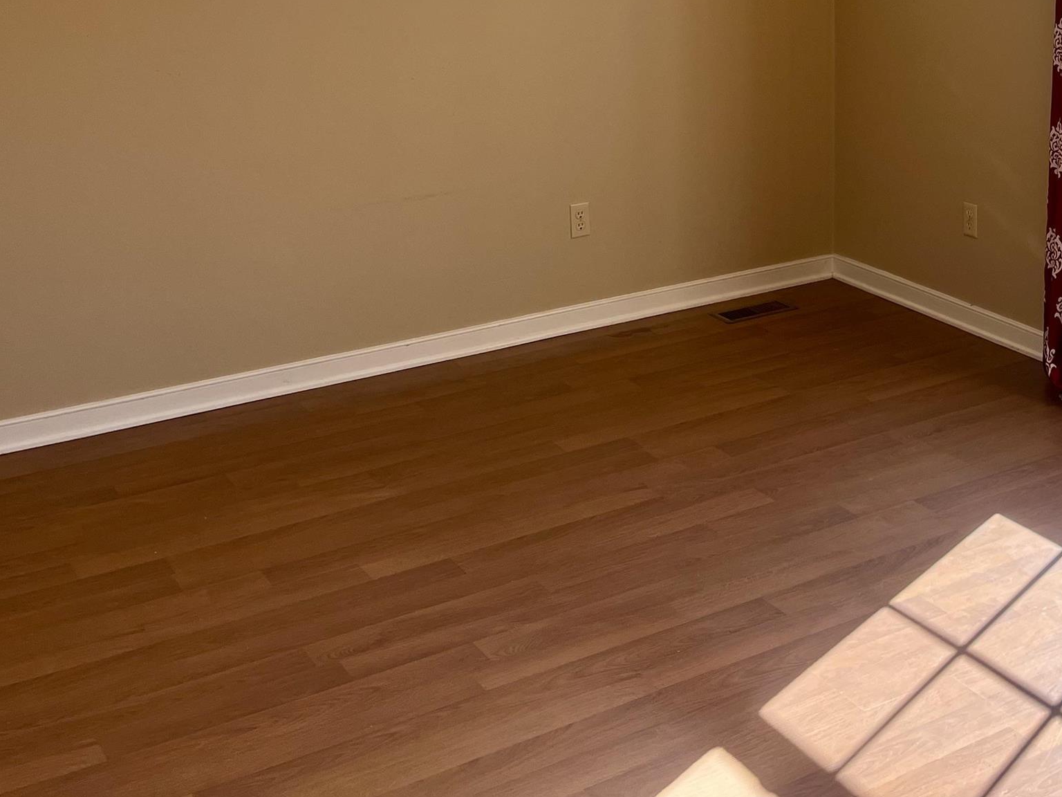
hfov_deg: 35.7
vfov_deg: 26.6
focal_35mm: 52
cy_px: 3
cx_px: 840
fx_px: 1595
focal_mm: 5.1
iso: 40
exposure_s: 1/202
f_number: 1.6
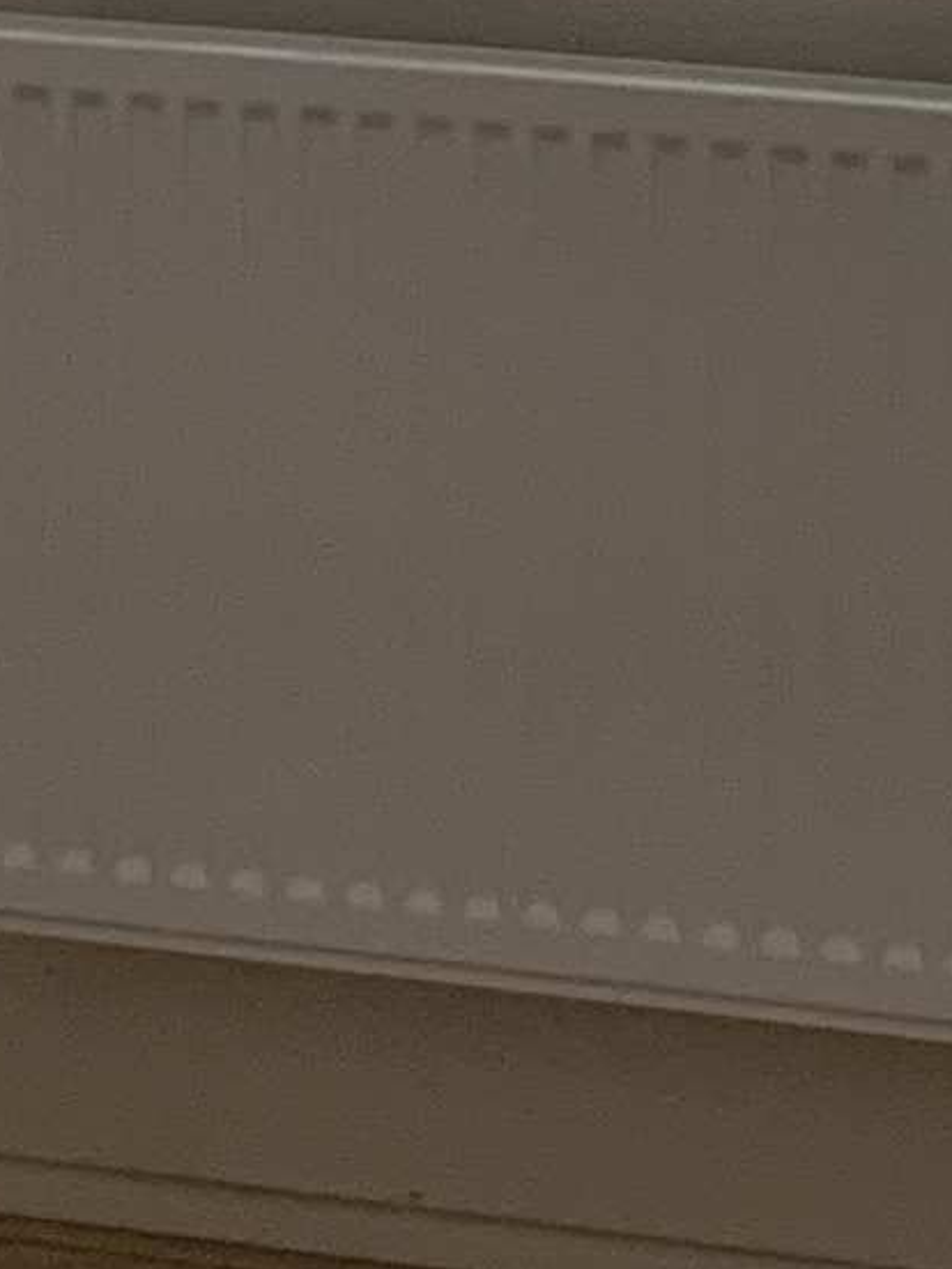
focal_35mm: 190
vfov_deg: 9.6
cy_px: -1356
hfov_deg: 7.8
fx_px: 6967
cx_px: 612
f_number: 1.8
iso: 100
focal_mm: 4.25
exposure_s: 1/74
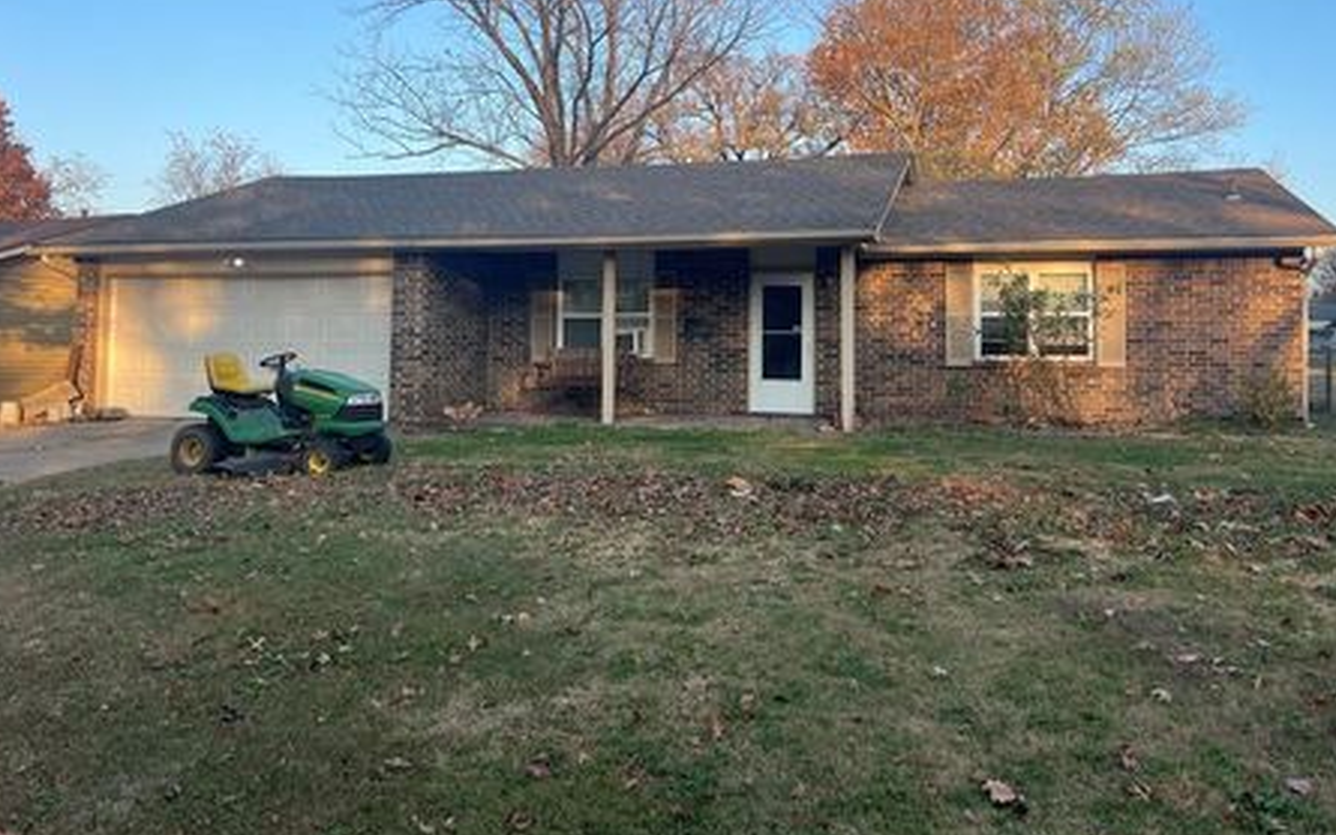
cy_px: 329
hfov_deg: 61.2
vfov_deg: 40.4
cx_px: 676
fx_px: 1129
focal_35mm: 31
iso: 50
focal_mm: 5.7
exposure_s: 1/991
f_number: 1.5
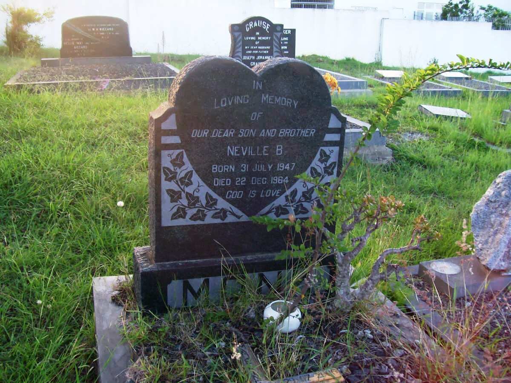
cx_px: 256
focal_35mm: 36
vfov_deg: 39.7
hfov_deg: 51.4
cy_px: 192
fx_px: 531
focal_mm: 6
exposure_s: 1/126
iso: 80
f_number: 2.7
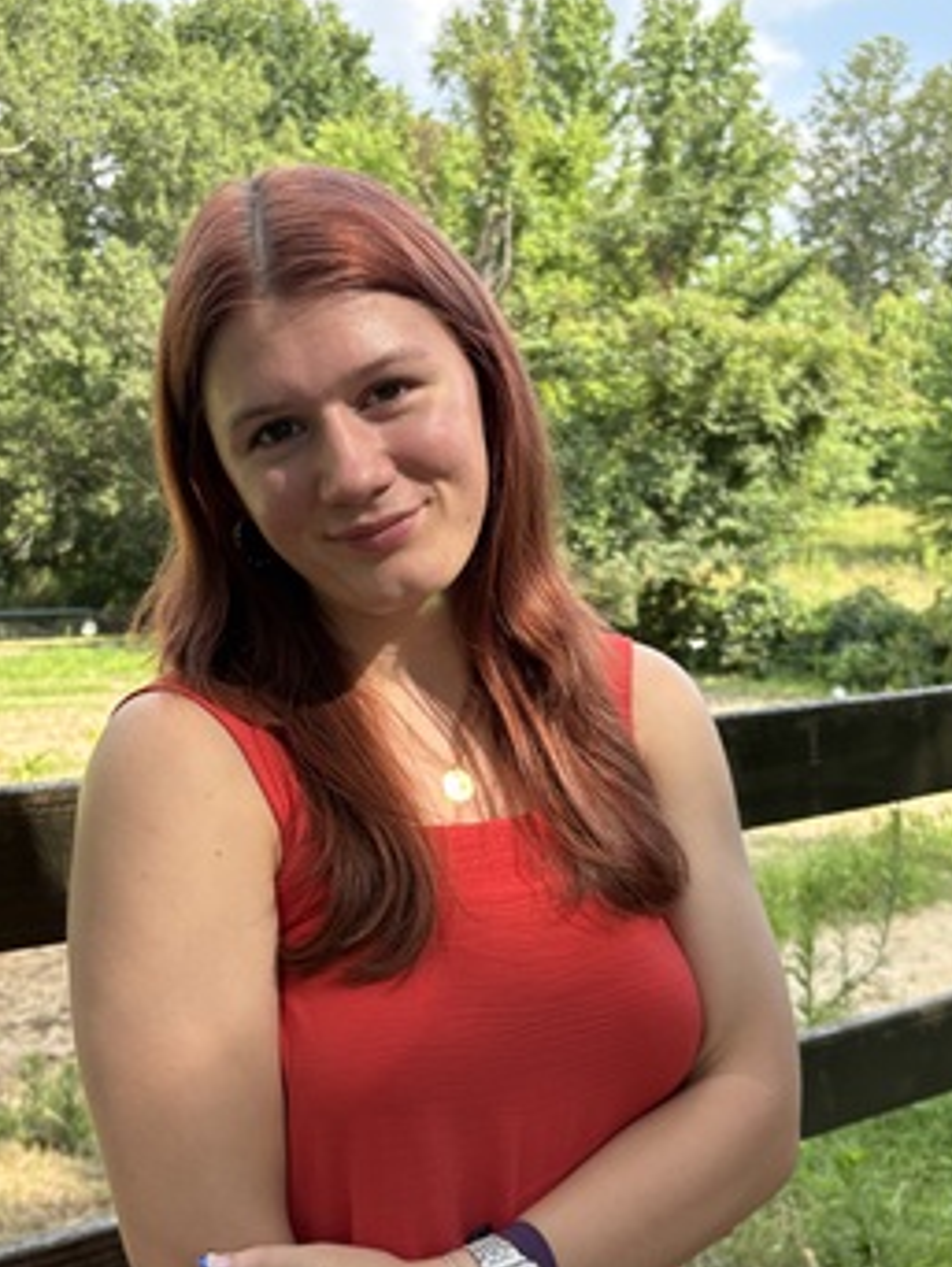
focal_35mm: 38
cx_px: 450
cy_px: 693
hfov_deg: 37.8
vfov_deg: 48.9
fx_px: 1392
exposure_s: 1/701
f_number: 1.6
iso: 64
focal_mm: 5.96
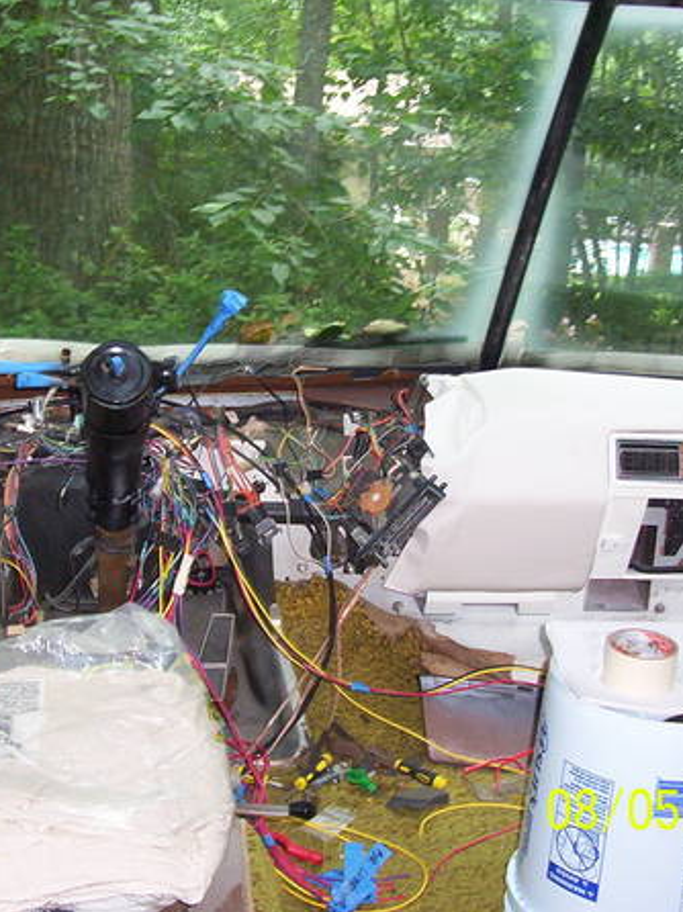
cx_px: 264
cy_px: 461
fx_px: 1527
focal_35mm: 58
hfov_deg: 25.1
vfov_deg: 33.2
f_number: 2.73
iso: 140
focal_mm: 5.77
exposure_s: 1/60
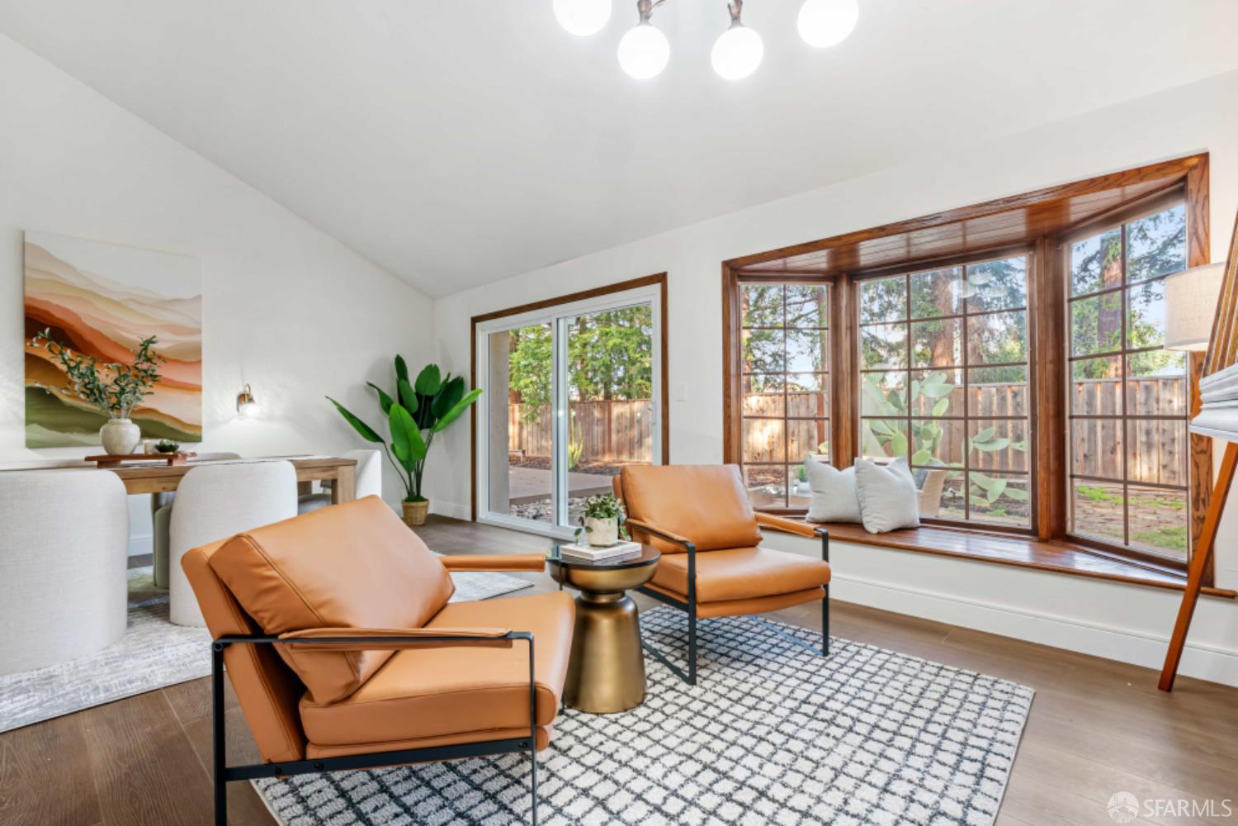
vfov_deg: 73.7
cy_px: 413
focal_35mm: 16
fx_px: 550
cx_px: 619
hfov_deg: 96.7
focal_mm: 16
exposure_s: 1/1.25
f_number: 16
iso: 250
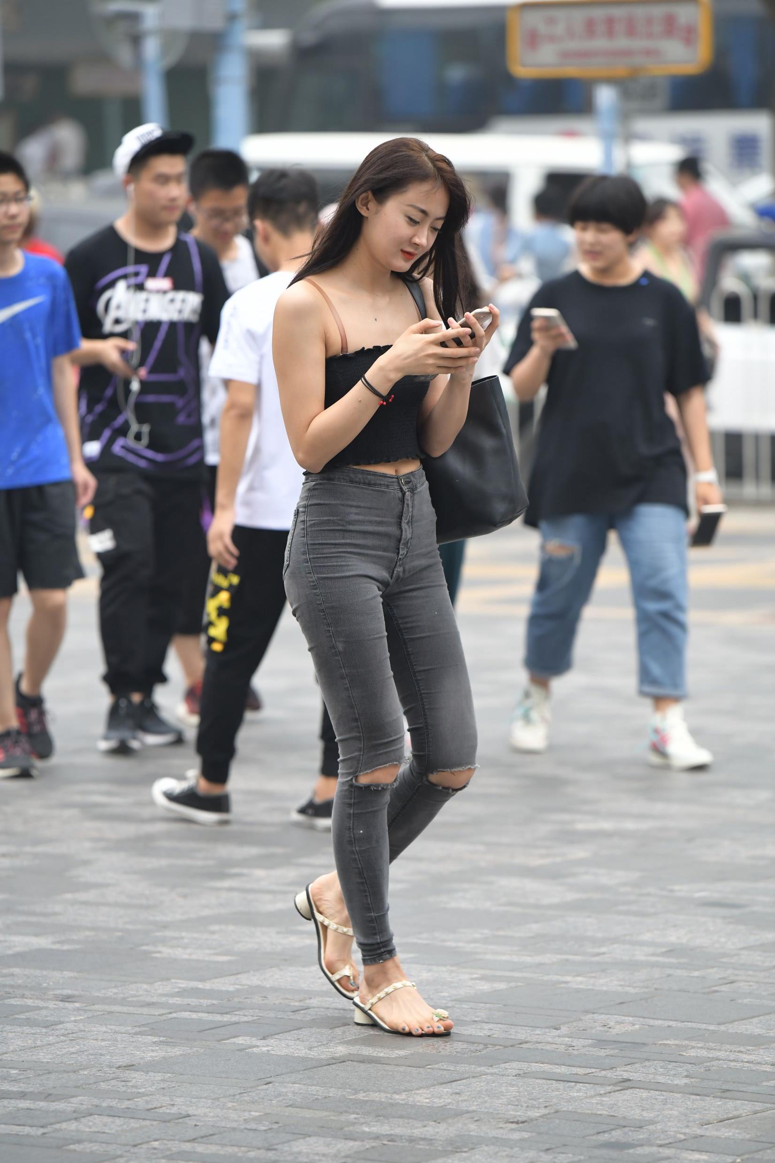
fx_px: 6457
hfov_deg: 6.9
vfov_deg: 10.3
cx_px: 388
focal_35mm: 200
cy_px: 582
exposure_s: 1/1000
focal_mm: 200
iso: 1250
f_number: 4
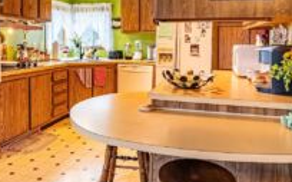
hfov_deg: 59.5
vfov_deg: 38.5
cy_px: 51
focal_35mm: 32
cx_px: 126
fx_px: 254
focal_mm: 16
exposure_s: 1/60
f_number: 8
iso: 400
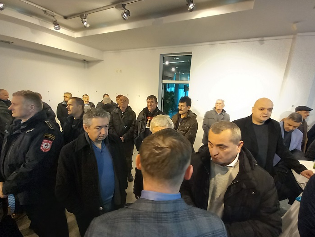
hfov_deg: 98.1
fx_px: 137
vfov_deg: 81.6
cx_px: 165
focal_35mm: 15
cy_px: 129
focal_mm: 1.13
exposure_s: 1/50
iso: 200
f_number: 2.2
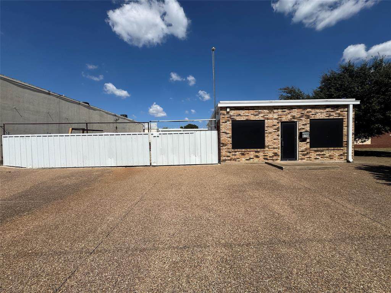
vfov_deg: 85.7
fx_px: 158
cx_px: 196
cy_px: 146
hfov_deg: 102.1
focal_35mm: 14
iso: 40
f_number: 2.2
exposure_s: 1/3906
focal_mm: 2.22
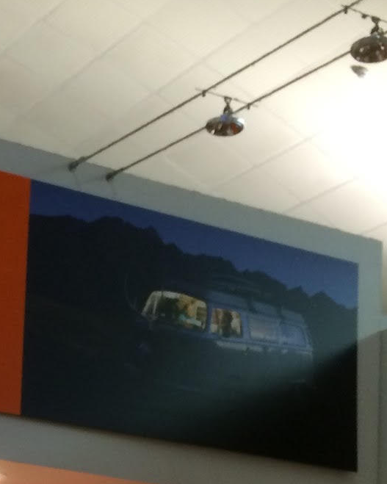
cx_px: -123
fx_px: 1260
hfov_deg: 16.5
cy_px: 602
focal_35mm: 88
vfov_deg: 20.2
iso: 80
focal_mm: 4.15
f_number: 2.2
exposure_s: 1/33
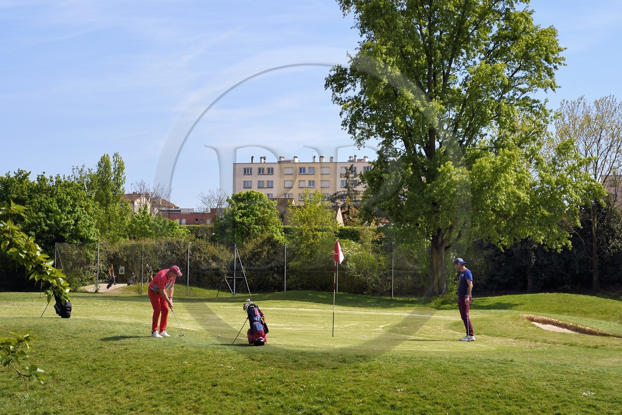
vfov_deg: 19.5
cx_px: 311
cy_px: 208
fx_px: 1209
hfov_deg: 28.8
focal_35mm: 70
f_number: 11
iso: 200
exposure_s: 1/320
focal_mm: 70
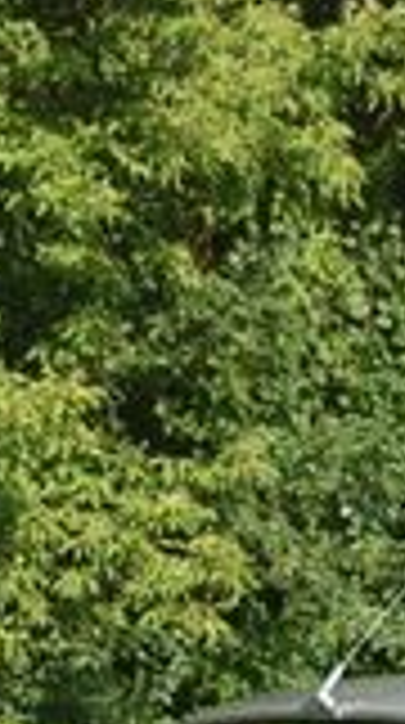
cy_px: 935
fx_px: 4565
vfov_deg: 8.9
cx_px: 432
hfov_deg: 5.1
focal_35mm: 238
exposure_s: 1/500
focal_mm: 38
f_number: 8
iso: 250
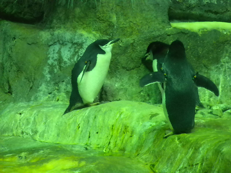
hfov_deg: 8.3
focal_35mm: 238
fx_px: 1588
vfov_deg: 6.2
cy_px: 86
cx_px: 116
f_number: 5.2
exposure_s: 1/73.4
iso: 640
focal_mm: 42.1
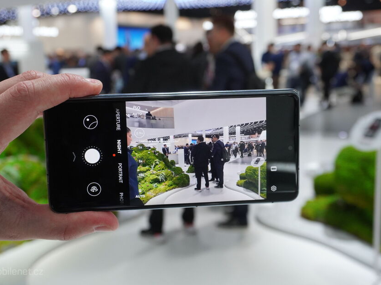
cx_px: 182
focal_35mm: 40
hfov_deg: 46.8
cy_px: 139
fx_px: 440
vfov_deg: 35.9
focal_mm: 24
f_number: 5.6
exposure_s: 1/125
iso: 1250
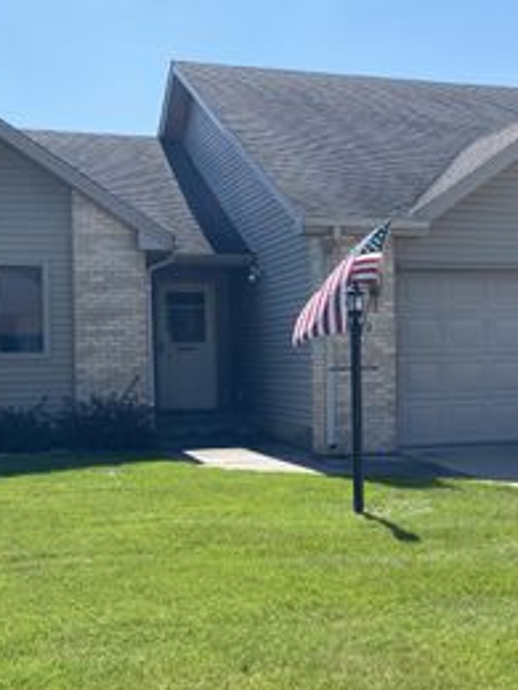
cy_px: 352
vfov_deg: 38.2
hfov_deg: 29.0
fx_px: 998
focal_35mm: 50
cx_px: 332
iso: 32
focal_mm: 4.25
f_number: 1.8
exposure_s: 1/2817
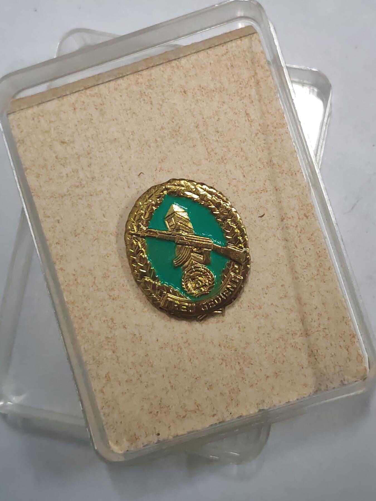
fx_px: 985
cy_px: 250
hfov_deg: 21.6
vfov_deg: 28.6
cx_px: 188
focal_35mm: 68
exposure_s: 1/50
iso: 800
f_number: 1.95
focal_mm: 5.52
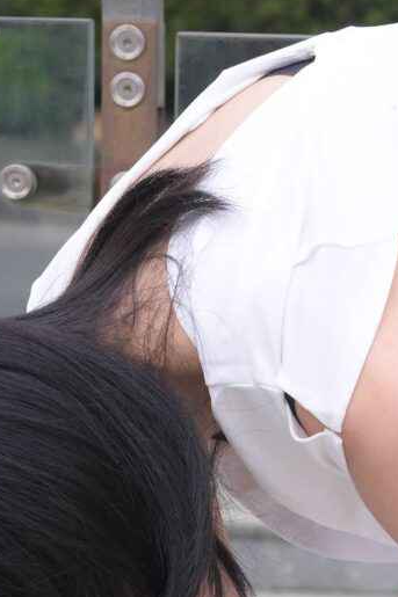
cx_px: 399
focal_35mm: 174
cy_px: 585
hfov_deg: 7.8
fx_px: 2887
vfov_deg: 11.7
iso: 400
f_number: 4
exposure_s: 1/1250
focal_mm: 35
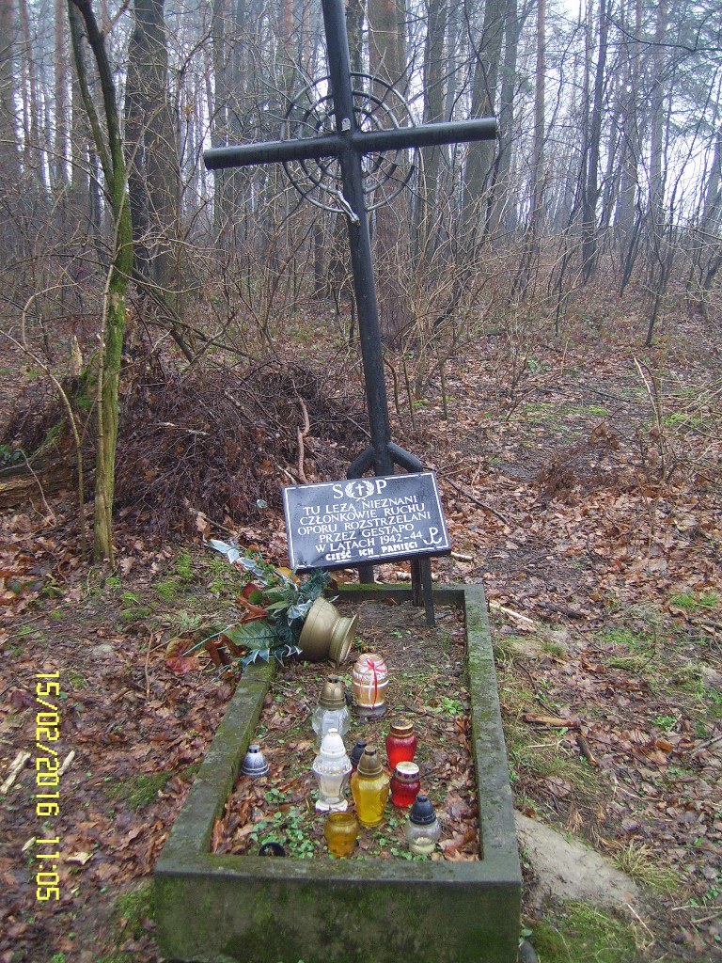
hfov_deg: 37.7
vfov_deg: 49.0
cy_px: 482
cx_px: 361
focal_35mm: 38
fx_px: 1057
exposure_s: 1/30
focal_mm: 7.8
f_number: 2.8
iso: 85
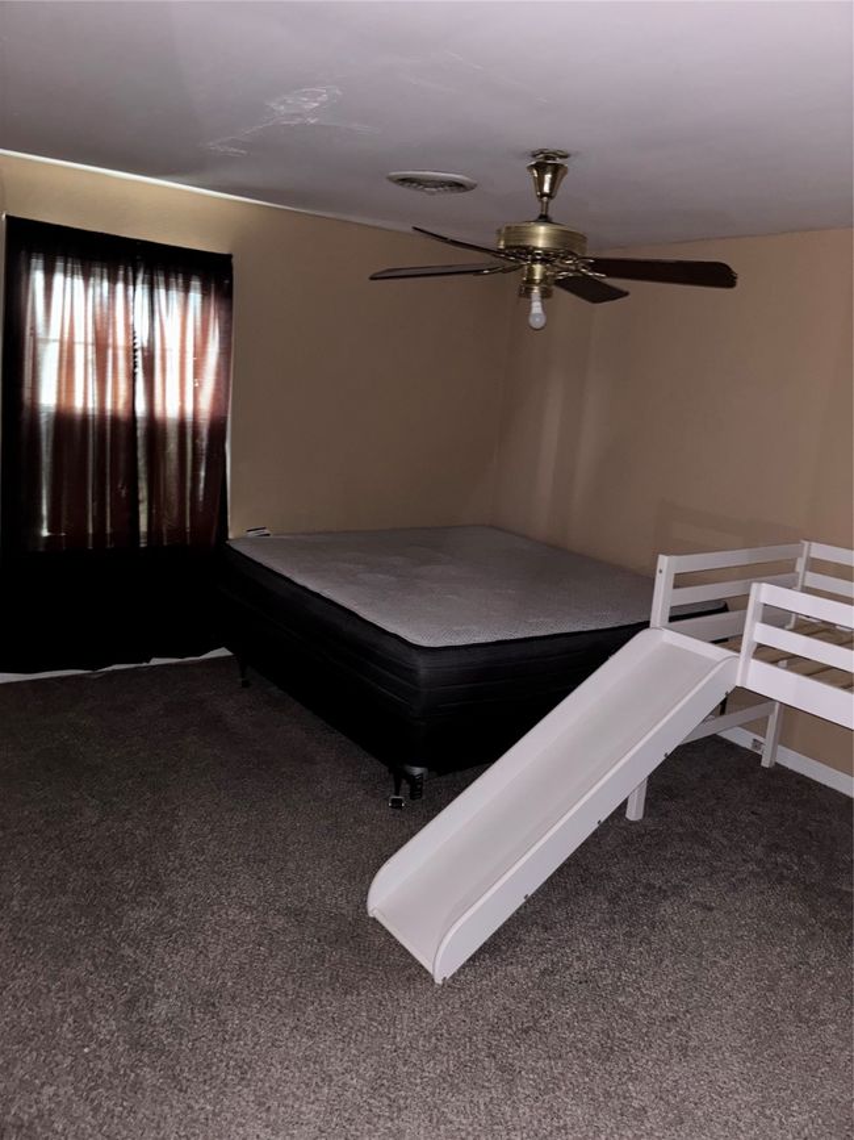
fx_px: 855
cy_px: 570
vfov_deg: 67.3
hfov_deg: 53.1
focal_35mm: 26
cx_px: 427
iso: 320
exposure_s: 1/4
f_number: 1.6
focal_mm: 5.96
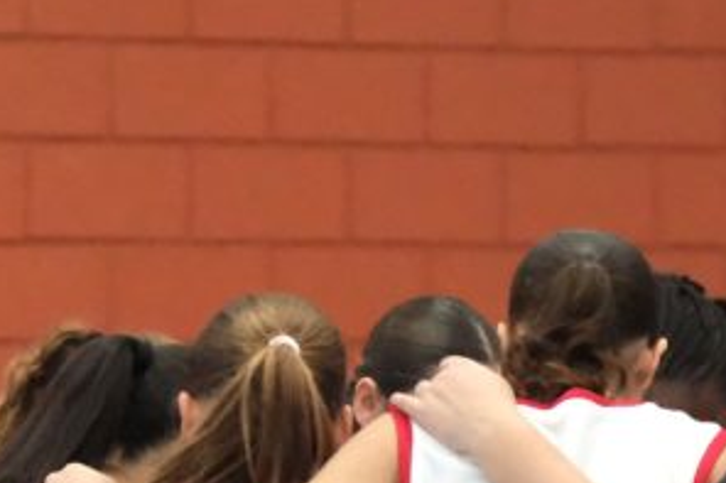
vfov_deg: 1.7
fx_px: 16003
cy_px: 1032
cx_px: 419
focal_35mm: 794
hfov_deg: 2.6
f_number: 4
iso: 10000
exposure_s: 1/800
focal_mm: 102.2
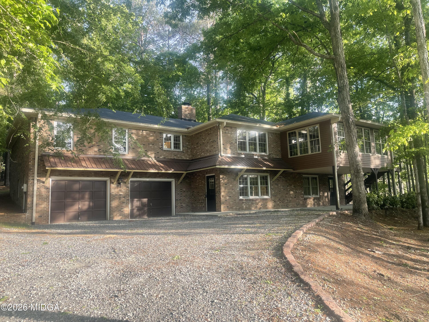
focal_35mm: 25
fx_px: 310
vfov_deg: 54.9
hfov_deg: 69.4
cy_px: 161
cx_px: 214
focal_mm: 5.1
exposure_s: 1/344
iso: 32
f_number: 1.6
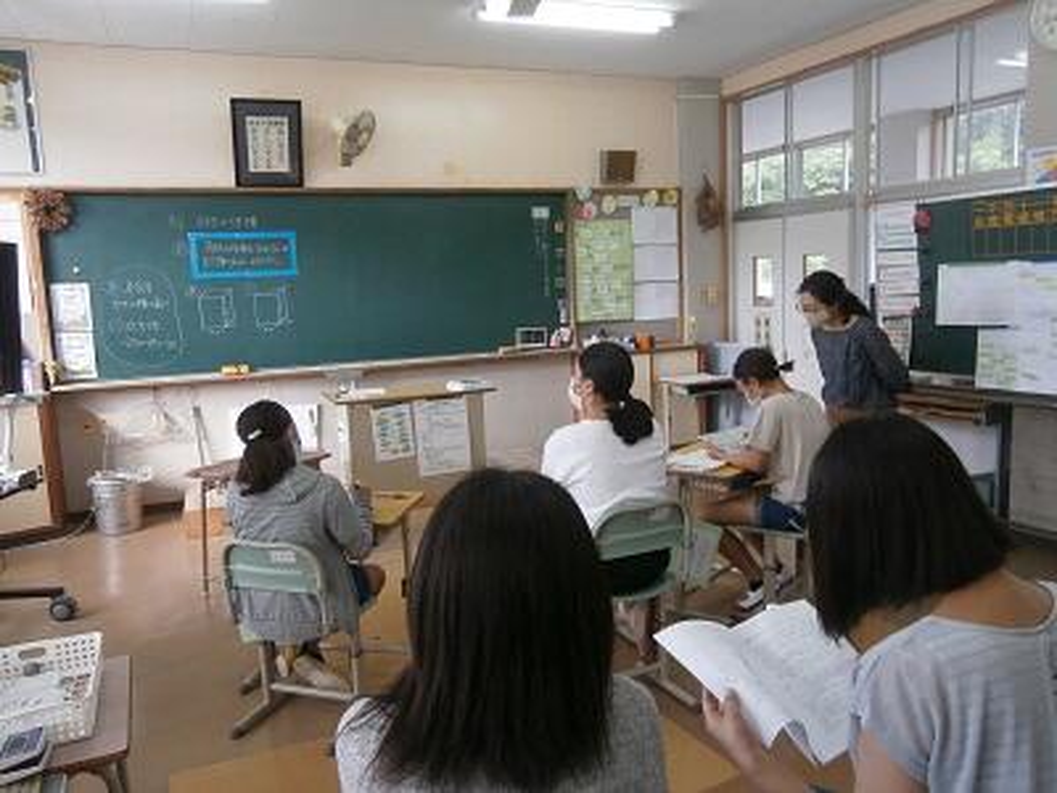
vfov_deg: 53.1
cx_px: 528
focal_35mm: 26
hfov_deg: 67.3
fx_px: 794
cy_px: 396
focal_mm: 4.7
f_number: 2.8
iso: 80
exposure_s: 1/40
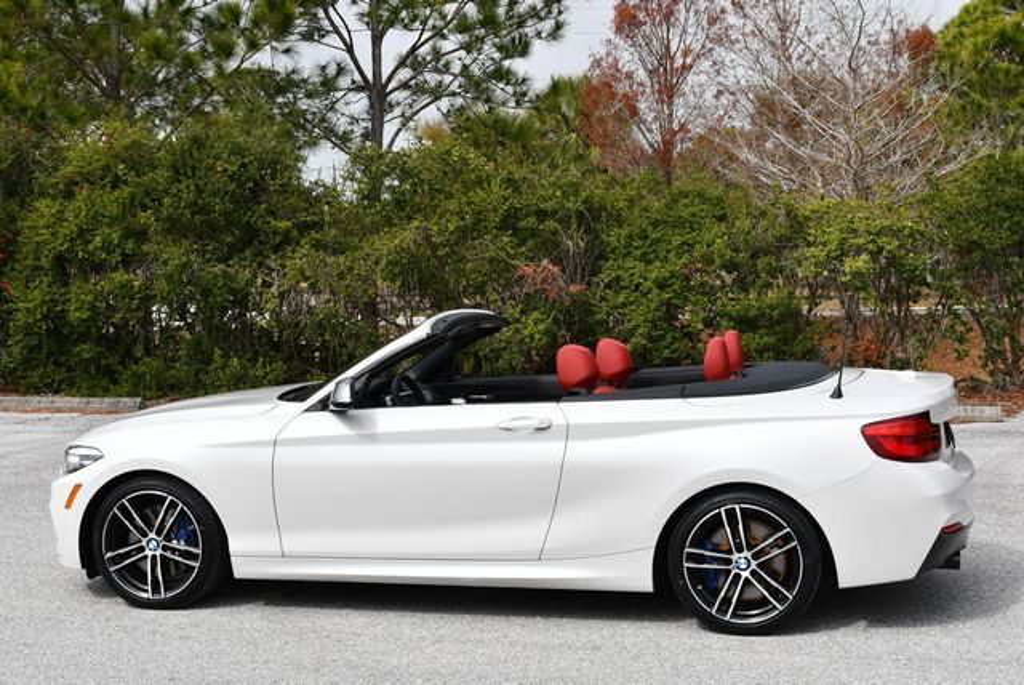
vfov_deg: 22.7
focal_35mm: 60
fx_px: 1708
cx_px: 512
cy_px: 342
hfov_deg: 33.4
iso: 100
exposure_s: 1/250
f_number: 8
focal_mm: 30
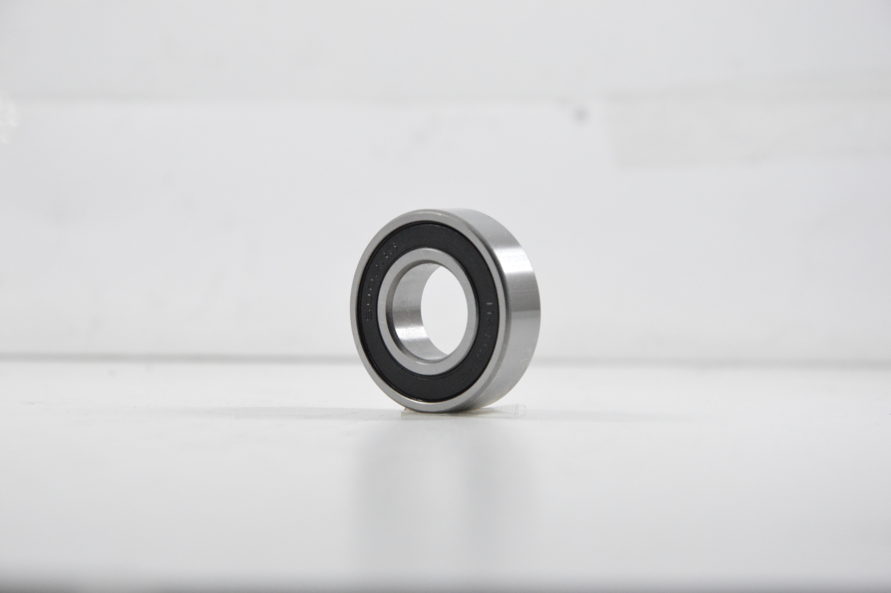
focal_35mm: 158
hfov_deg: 13.1
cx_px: 446
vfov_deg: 8.7
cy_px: 296
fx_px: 3895
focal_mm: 105
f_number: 8
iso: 3200
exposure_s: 1/100
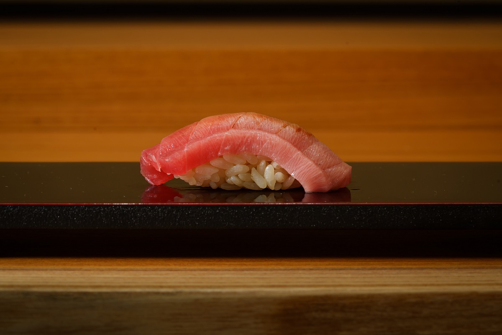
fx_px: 1255
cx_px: 251
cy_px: 168
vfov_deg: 15.2
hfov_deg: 22.6
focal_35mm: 90
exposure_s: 1/2.5
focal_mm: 90
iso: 320
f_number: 11
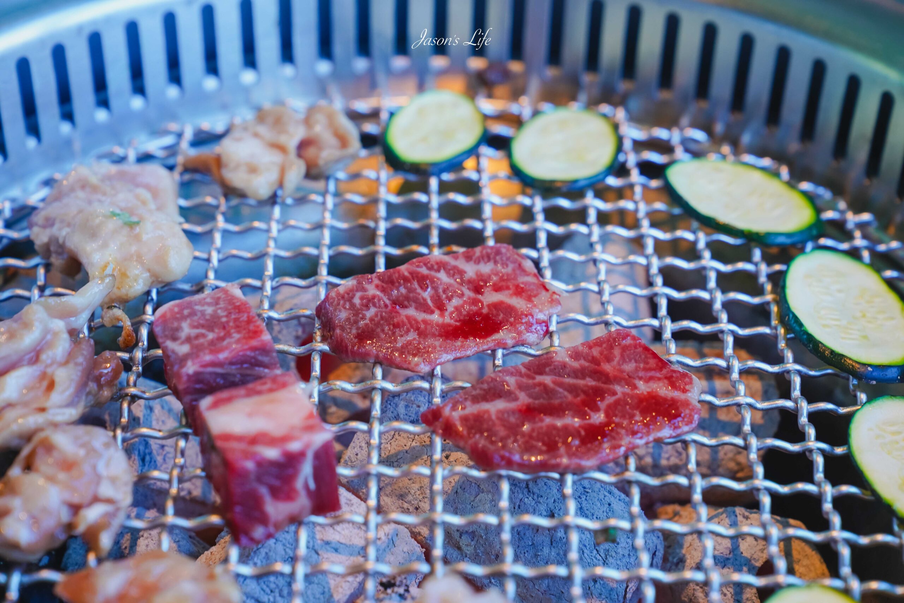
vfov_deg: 19.5
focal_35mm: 70
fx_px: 1758
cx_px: 452
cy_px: 302
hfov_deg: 28.8
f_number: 5.6
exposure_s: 1/80
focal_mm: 70
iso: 1000
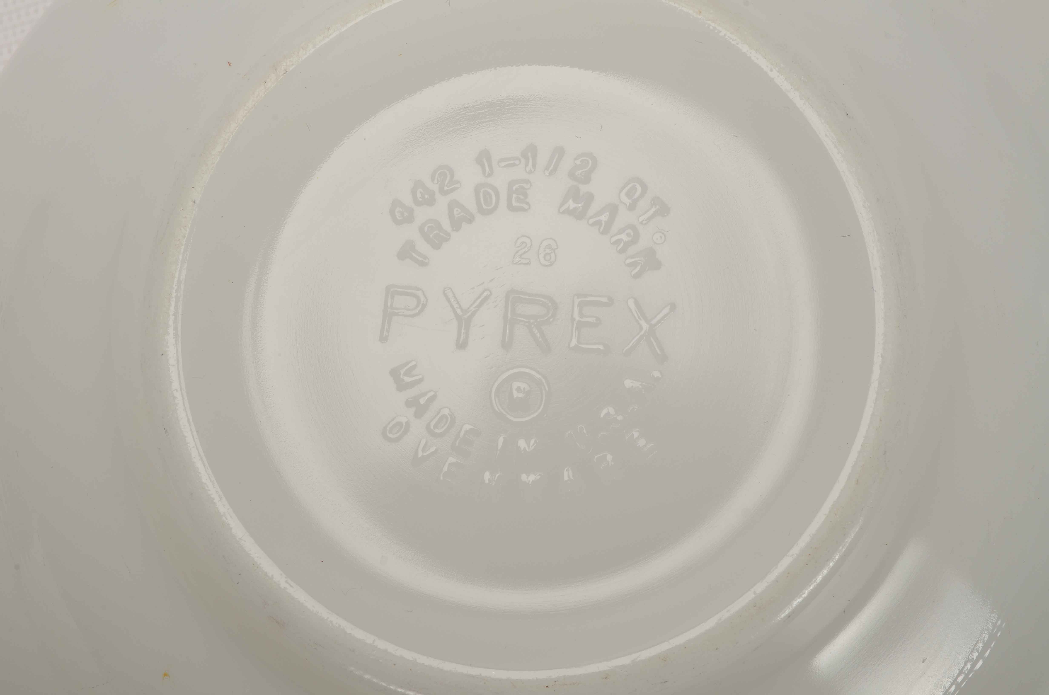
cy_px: 348
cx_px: 524
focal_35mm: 82
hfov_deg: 24.7
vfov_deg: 16.5
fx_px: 2399
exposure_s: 1/160
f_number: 22
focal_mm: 55
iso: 100
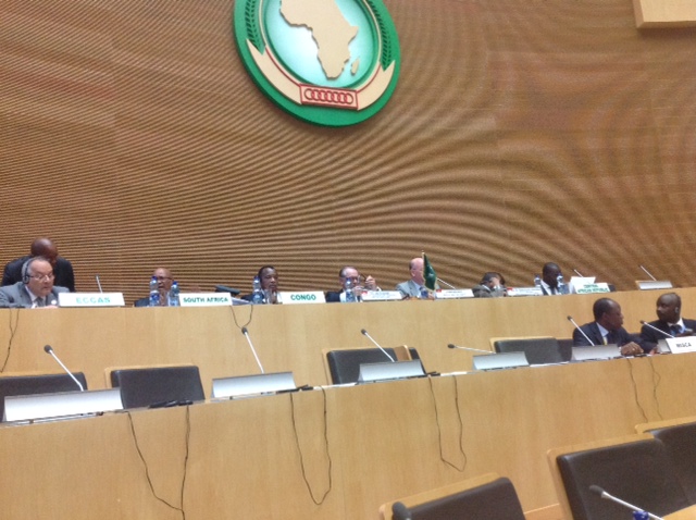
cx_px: 348
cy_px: 260
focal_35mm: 35
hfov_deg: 52.7
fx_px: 703
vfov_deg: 40.6
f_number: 2.4
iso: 320
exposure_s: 1/15
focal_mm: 4.28
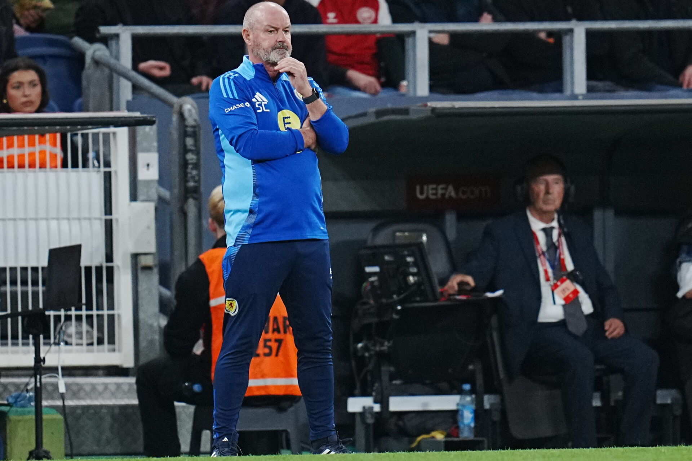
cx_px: 346
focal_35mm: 600
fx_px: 11532
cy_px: 230
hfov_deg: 3.4
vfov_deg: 2.3
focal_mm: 400
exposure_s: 1/1600
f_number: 2.8
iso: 2000
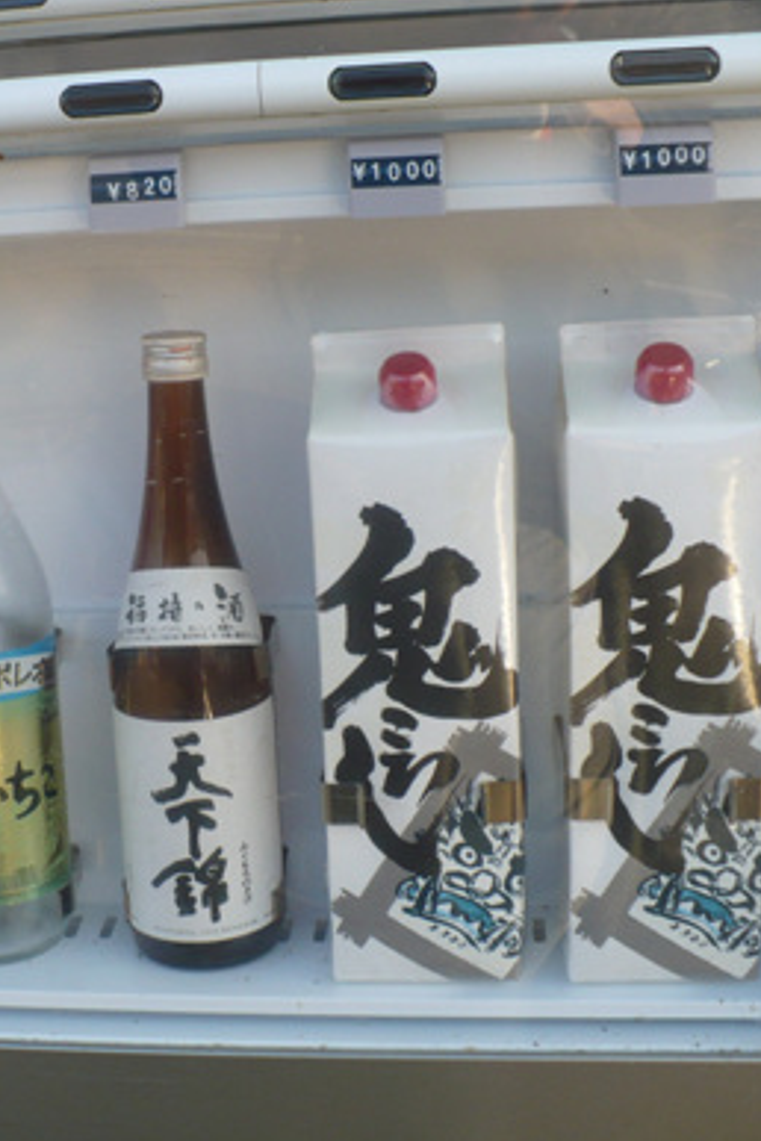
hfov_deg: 25.6
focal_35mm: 52
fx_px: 1649
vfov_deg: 38.2
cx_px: 178
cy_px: 569
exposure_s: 1/200
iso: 100
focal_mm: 6.1
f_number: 2.8
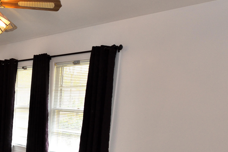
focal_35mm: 35
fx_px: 222
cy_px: 145
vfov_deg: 35.0
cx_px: -19
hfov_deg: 43.2
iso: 400
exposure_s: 1/200
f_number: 5
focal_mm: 10
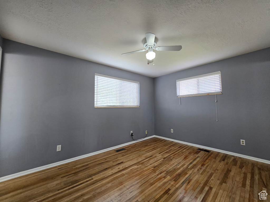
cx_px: 135
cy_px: 101
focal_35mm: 13
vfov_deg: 89.9
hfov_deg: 106.2
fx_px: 101
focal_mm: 2.2
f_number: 2.2
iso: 100
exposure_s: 1/60
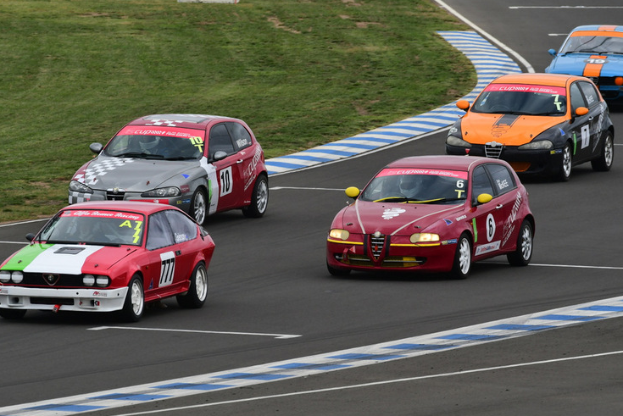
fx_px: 10735
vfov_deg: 2.2
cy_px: 211
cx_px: 295
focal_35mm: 620
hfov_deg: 3.3
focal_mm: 380
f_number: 10
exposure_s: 1/640
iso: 320
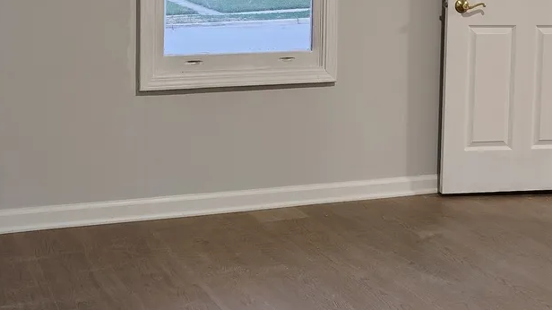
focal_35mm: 61
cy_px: 18
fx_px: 893
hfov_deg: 34.3
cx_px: 303
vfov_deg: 19.3
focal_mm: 5.56
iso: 1541
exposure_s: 1/60
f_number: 1.8
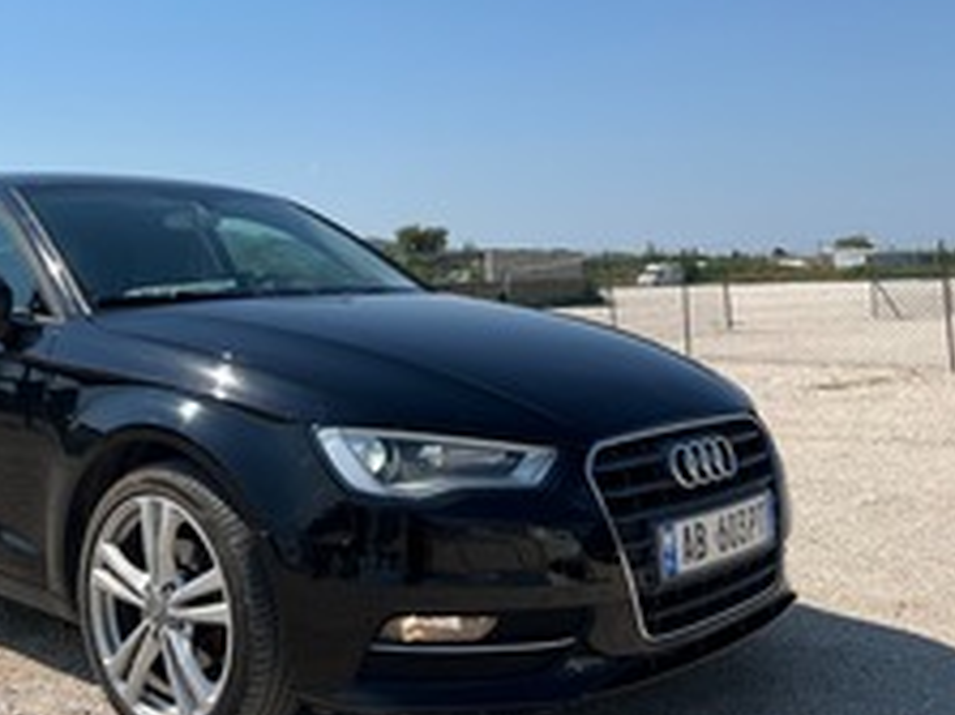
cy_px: 261
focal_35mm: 42
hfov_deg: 43.6
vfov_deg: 34.1
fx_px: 1158
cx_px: 261
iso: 50
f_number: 1.5
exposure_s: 1/5587
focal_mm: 5.7
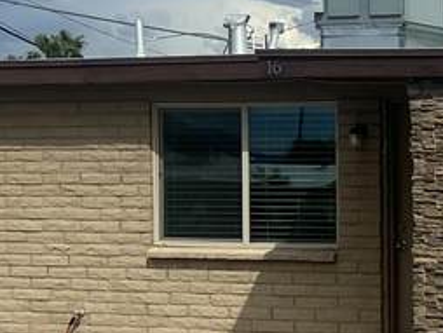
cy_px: 235
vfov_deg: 11.3
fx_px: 1678
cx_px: 739
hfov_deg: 13.8
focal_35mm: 131
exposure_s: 1/8696
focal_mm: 5.7
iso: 50
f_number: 1.5
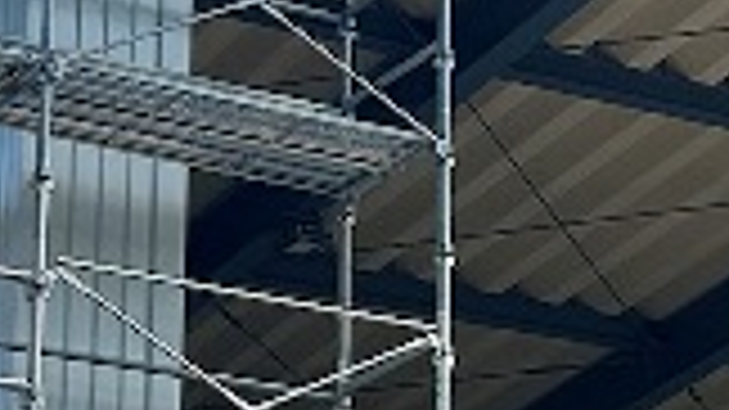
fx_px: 3459
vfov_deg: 6.7
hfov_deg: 11.8
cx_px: 814
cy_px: 424
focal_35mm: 179
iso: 50
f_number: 1.5
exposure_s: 1/1901
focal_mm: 5.7
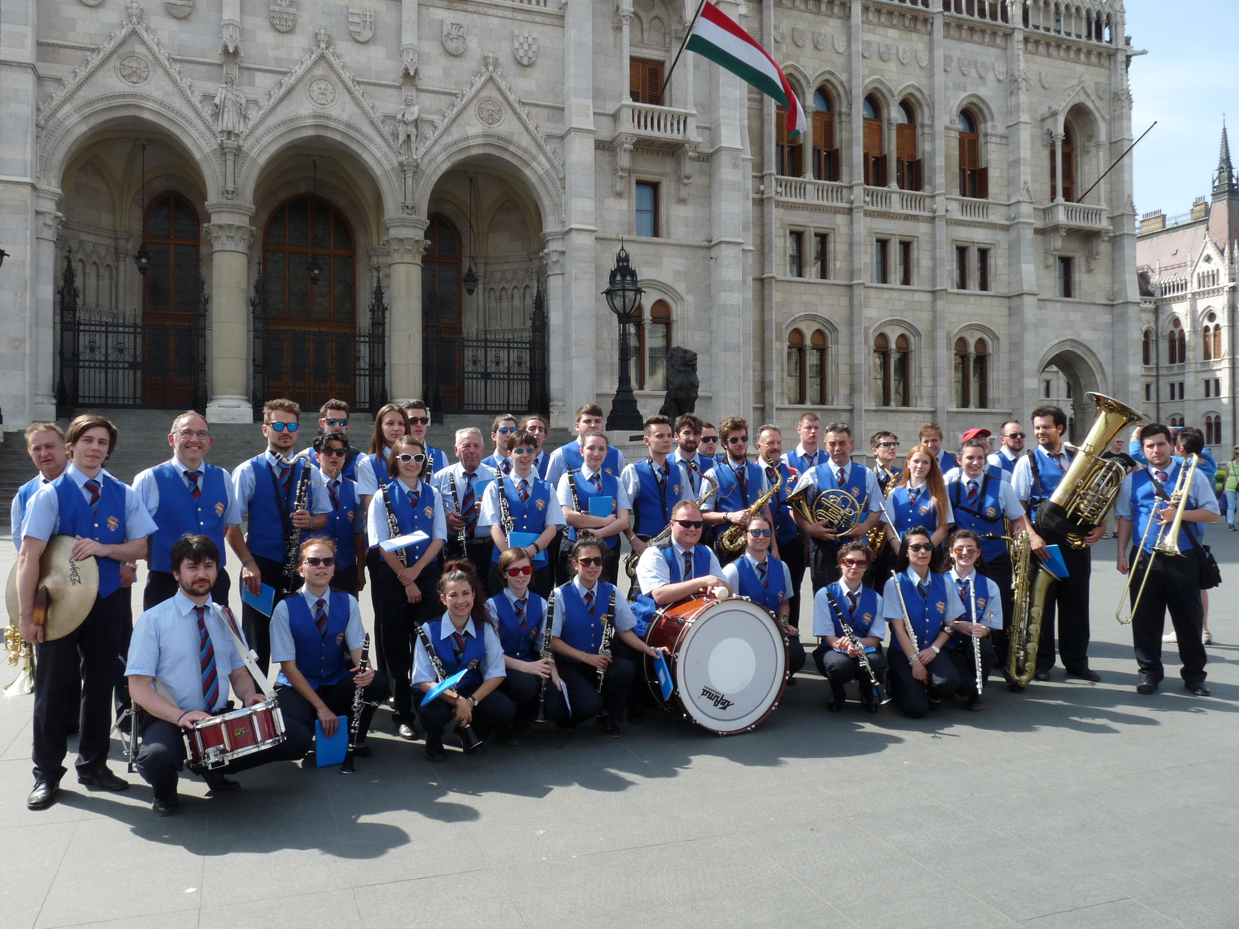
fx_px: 966
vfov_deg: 51.4
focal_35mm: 27
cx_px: 620
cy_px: 464
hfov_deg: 65.3
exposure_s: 1/250
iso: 100
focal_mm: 4.8
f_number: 5.6
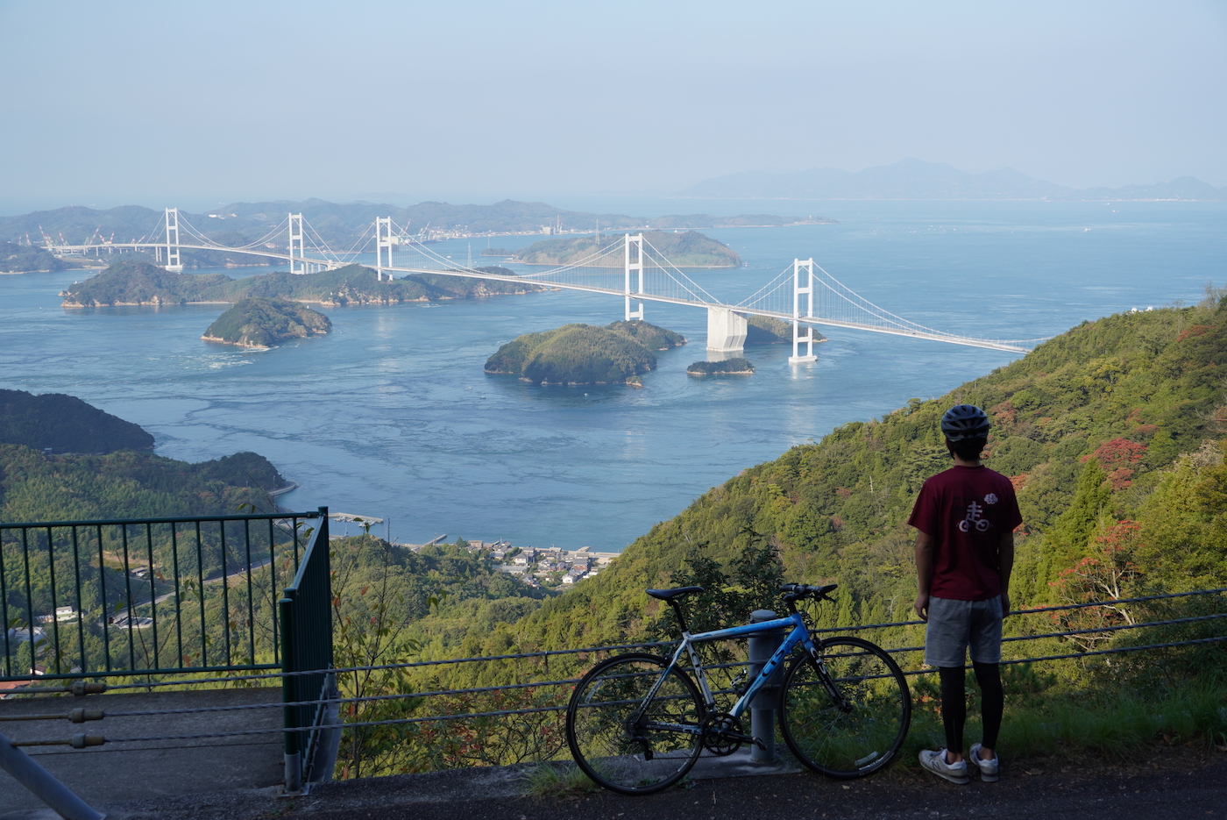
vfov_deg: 29.0
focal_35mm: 46
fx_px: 1586
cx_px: 614
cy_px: 410
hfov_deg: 42.3
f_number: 5.6
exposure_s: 1/320
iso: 100
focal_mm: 31
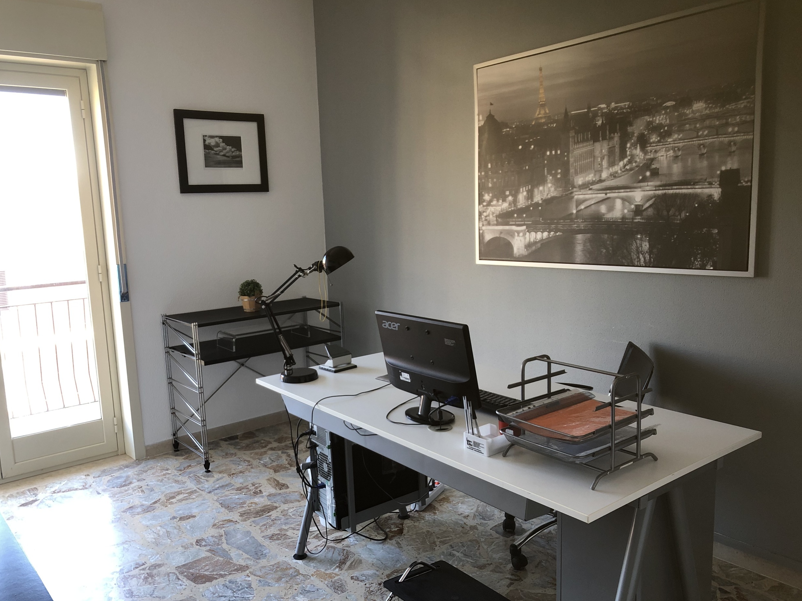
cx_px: 401
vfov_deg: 48.2
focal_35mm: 29
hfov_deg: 61.7
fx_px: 672
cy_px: 305
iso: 32
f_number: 1.8
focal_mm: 3.99
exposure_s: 1/20
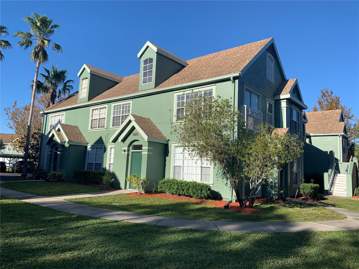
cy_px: 134
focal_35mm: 26
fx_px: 270
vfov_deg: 53.1
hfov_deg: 67.3
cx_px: 180
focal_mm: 4.25
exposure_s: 1/1953
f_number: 1.8
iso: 25
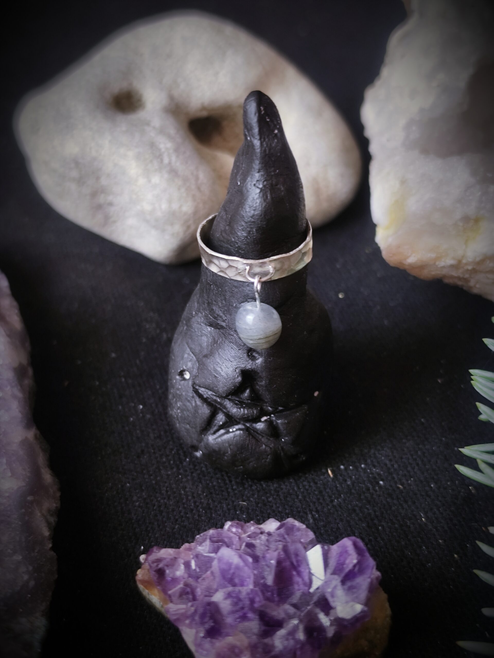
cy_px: 329
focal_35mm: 46
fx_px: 875
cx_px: 247
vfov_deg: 41.2
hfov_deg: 31.5
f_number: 1.65
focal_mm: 6.19
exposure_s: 1/25
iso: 125
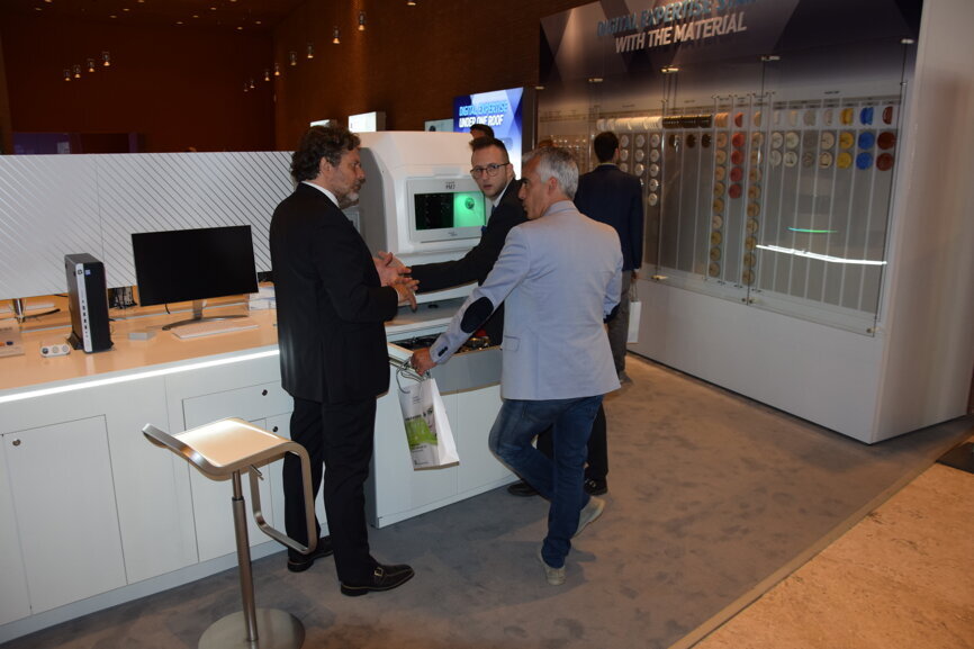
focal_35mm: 27
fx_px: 730
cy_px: 324
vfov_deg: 47.9
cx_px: 487
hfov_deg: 67.4
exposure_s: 1/80
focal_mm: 18
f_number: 4.5
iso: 800
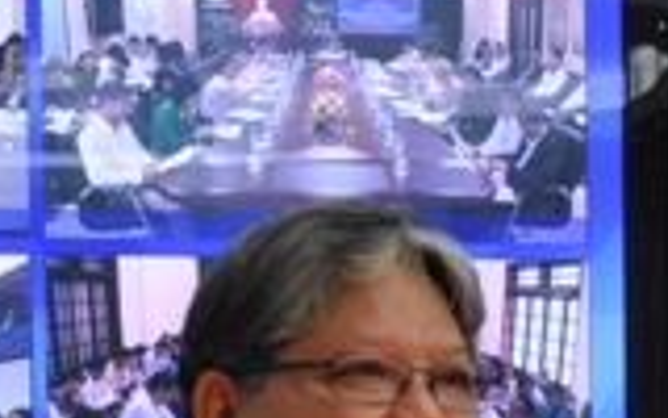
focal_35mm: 154
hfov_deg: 13.5
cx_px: 514
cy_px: 564
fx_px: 2804
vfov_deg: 8.4
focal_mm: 36
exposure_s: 1/20
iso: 400
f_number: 5
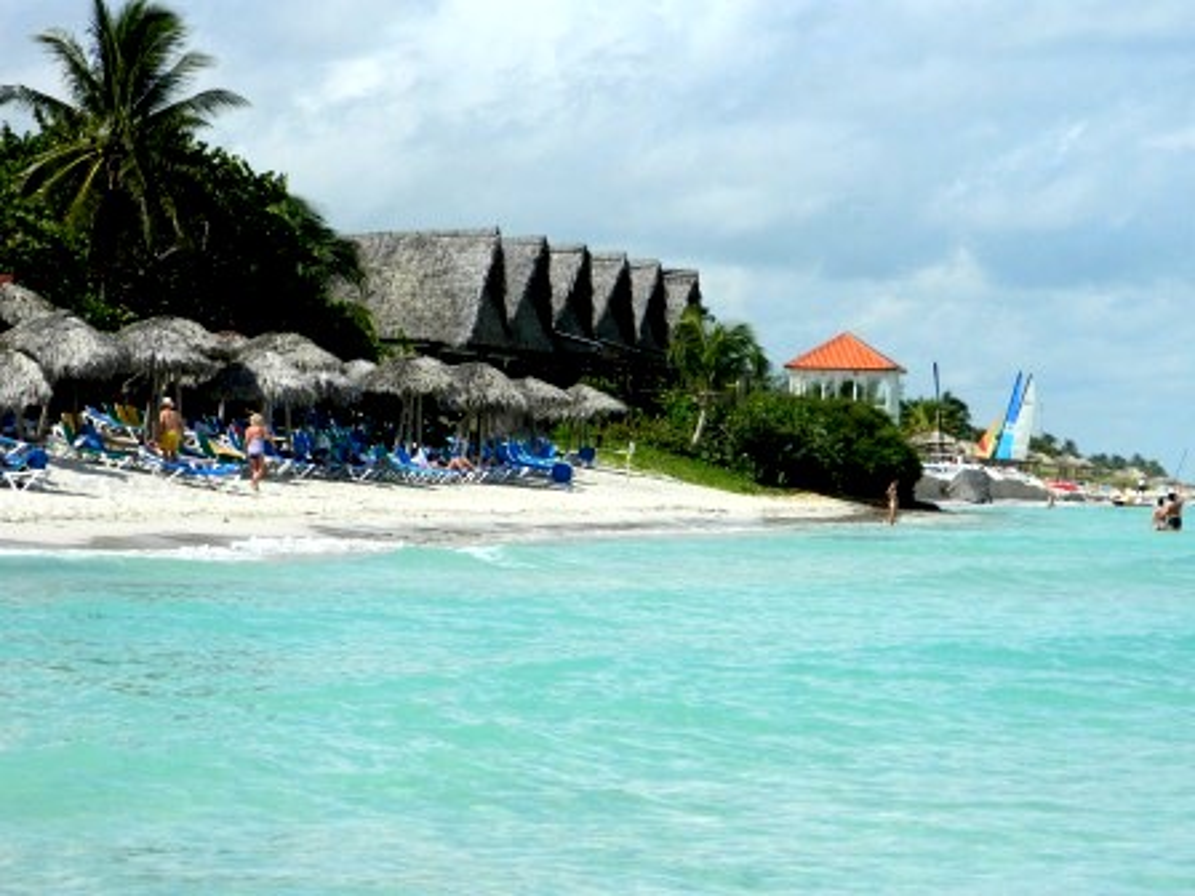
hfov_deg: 15.3
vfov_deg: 11.5
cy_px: 448
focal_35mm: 129
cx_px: 598
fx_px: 4453
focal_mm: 23.2
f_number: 4.7
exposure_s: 1/640
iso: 80
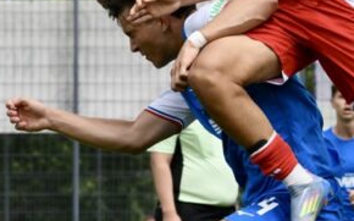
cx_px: 220
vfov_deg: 2.0
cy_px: 112
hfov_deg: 3.2
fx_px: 6249
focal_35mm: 648
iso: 1250
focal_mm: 180
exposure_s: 1/1600
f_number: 10
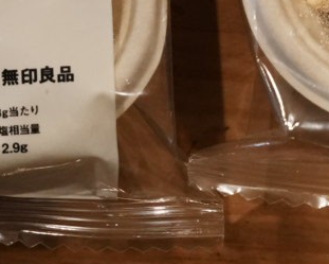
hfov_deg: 9.2
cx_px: 208
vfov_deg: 7.2
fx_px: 2045
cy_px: -148
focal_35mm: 210
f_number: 4.5
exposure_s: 1/200
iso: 4000
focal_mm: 43
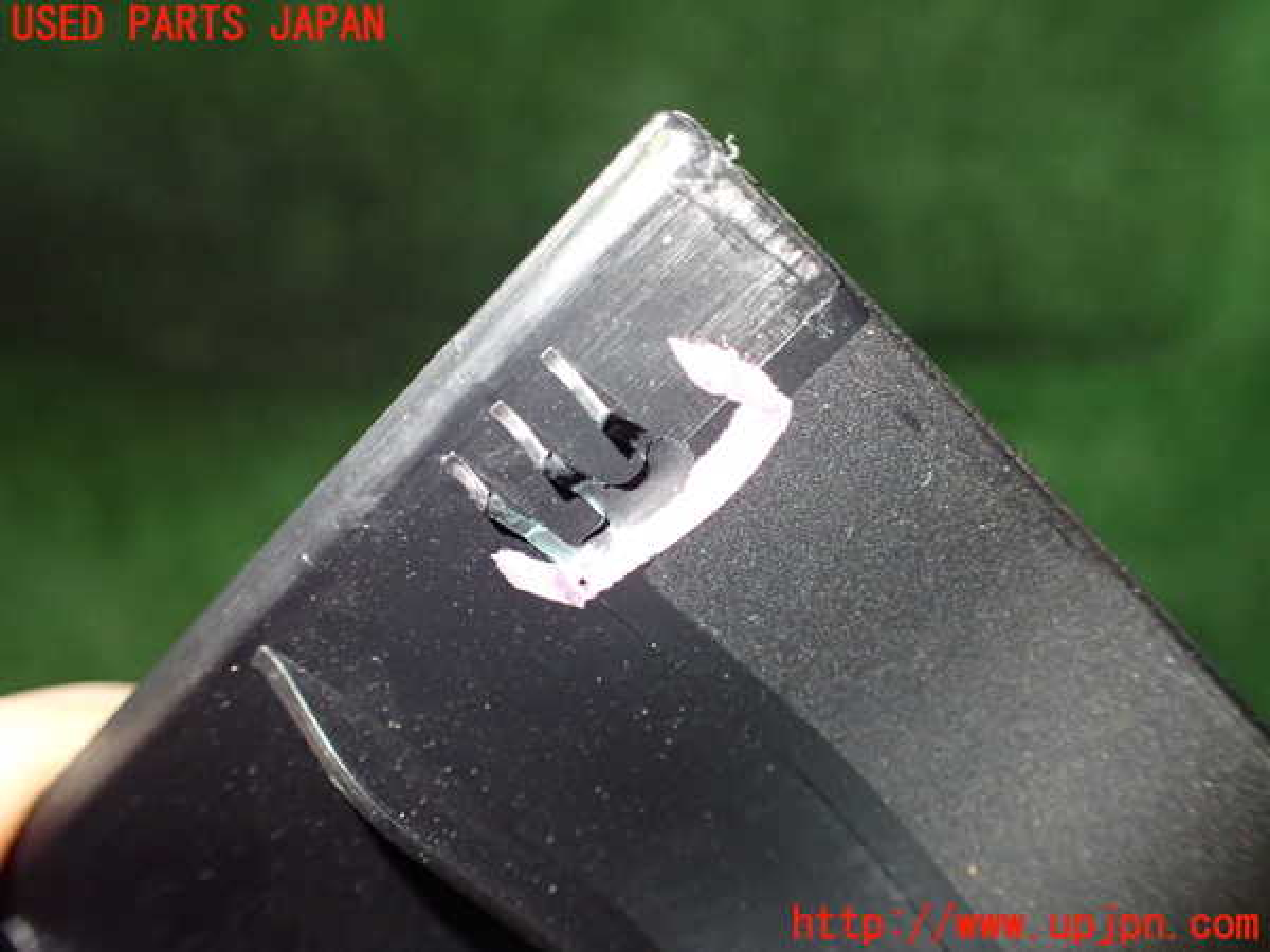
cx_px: 635
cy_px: 476
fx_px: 1101
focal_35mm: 30
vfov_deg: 46.8
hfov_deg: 60.0
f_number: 2.3
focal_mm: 5.4
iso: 800
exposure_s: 1/60
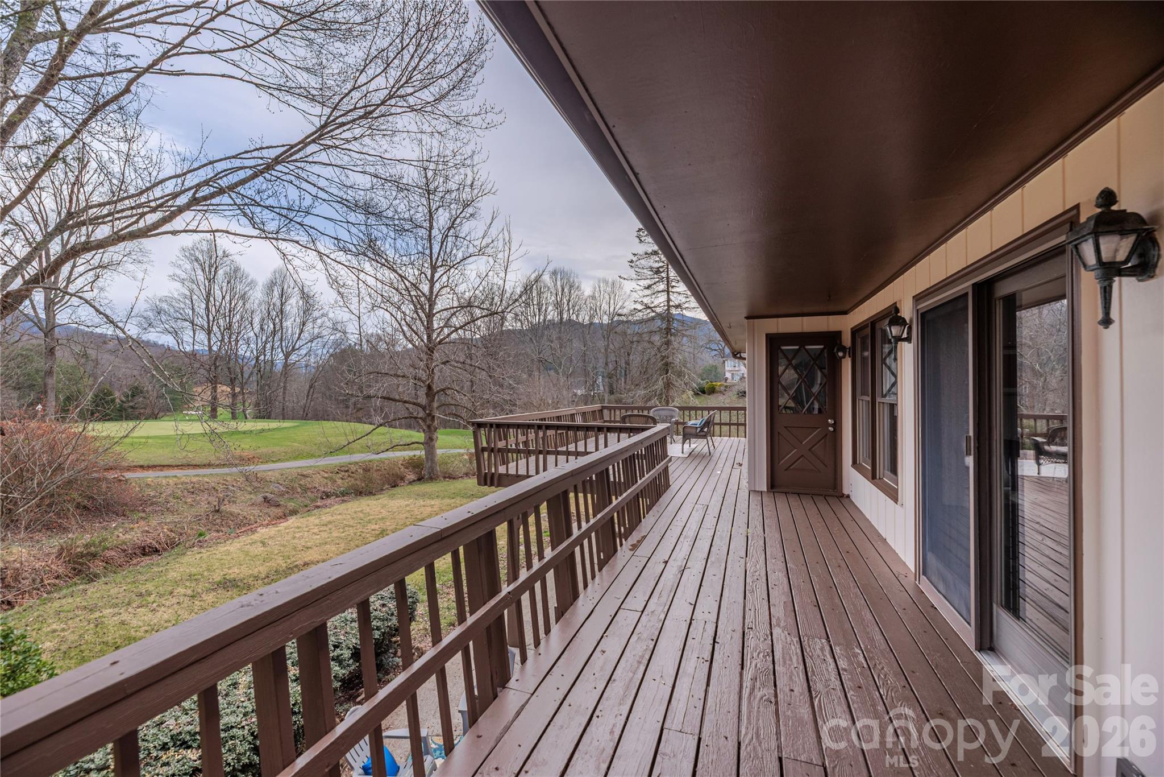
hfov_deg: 104.2
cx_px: 582
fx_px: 453
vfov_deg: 81.2
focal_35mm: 14
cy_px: 388
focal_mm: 14
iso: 320
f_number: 7.1
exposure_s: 1/2000
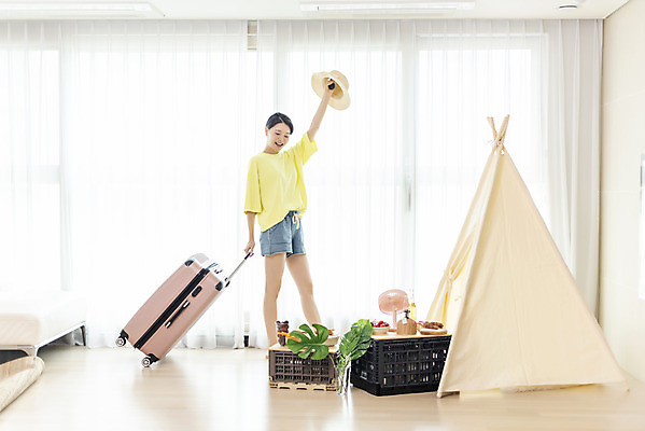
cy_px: 216
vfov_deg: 27.0
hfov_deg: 39.6
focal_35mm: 50
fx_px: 896
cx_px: 322
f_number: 2
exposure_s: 1/200
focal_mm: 50
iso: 250
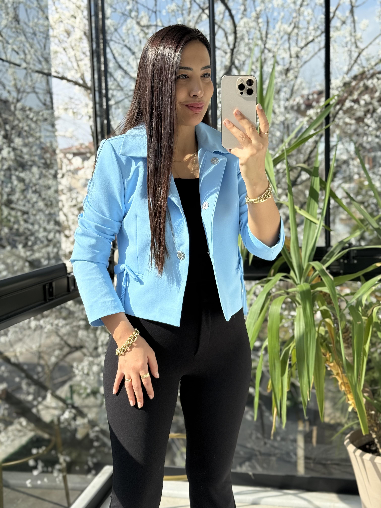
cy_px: 254
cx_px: 190
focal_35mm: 48
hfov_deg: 30.3
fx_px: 704
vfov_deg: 39.7
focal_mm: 6.76
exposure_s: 1/1484
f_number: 1.78
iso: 100
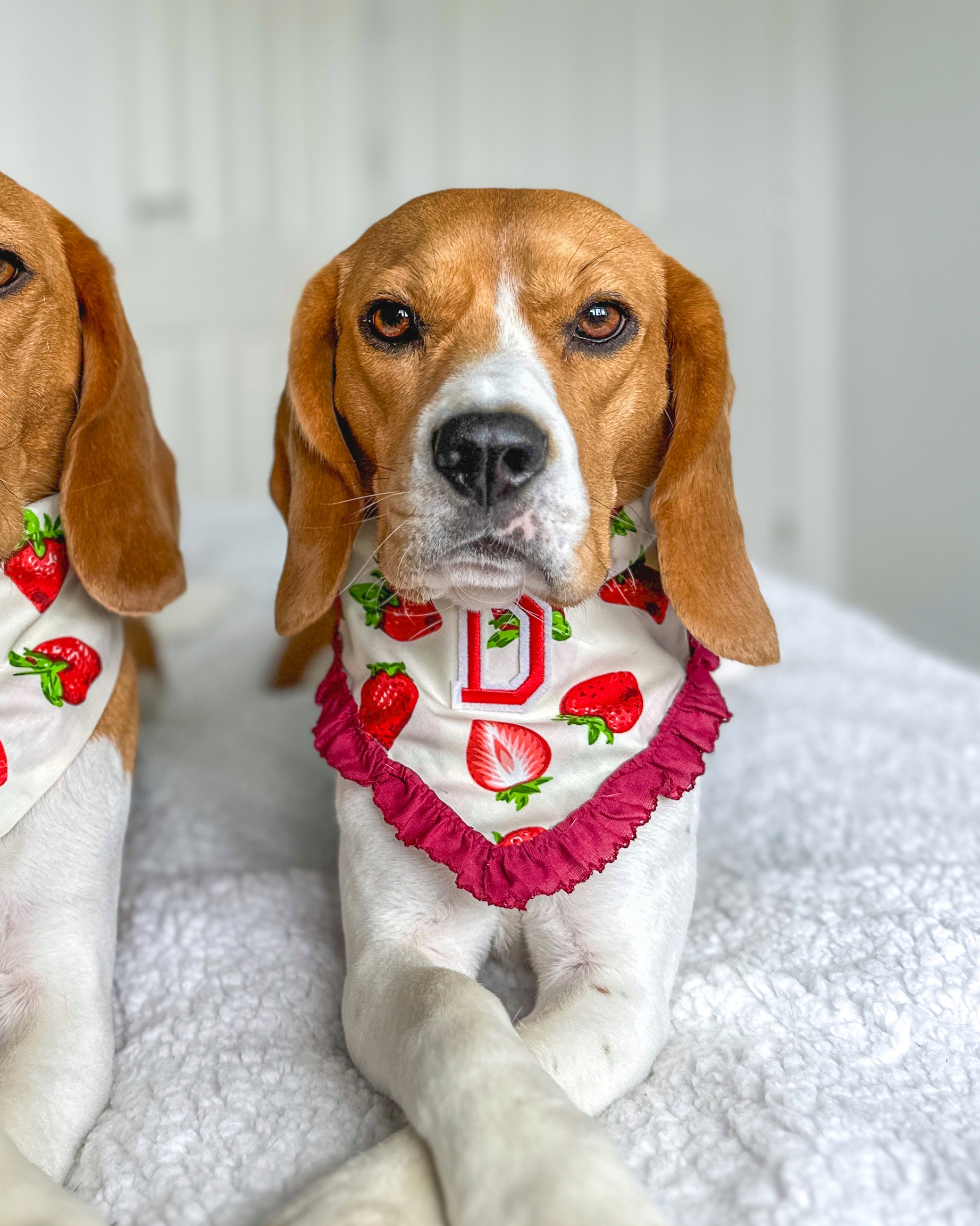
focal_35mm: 41
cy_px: 423
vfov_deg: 44.2
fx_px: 1487
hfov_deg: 35.7
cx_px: 246
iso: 50
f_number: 1.8
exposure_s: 1/120
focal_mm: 6.86
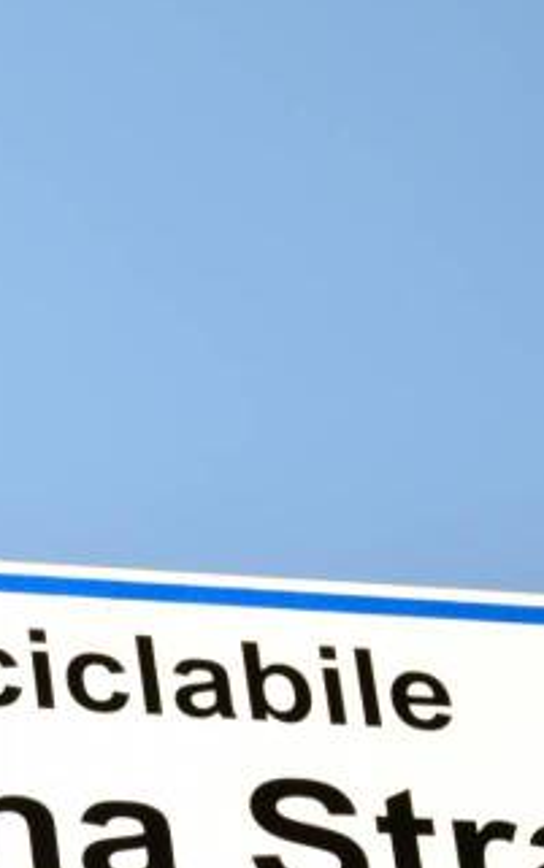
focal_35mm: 283
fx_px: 6704
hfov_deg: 4.6
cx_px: -106
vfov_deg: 7.4
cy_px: 825
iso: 100
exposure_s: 1/200
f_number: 10
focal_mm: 58
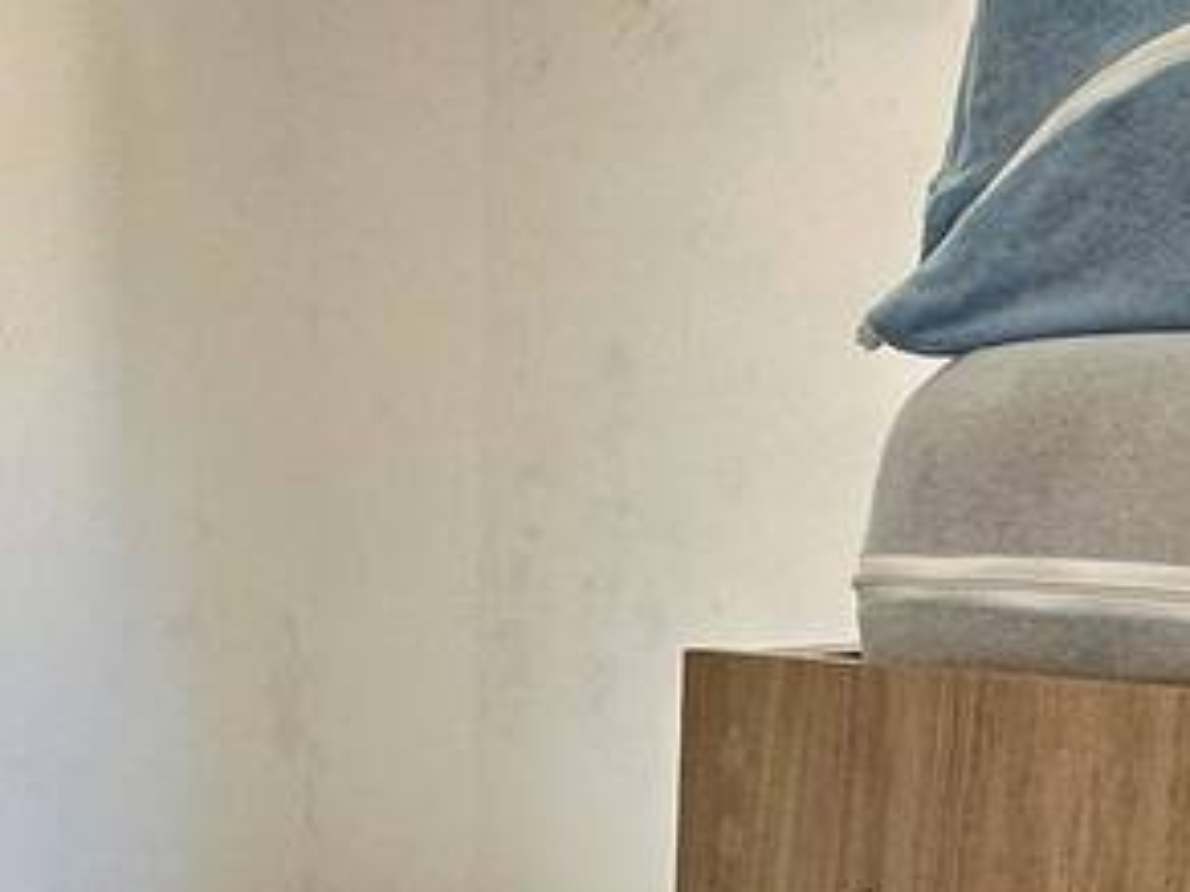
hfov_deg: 28.1
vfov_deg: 20.7
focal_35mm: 69
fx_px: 2372
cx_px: 513
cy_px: 863
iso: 125
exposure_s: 1/120
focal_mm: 2.22
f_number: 2.2
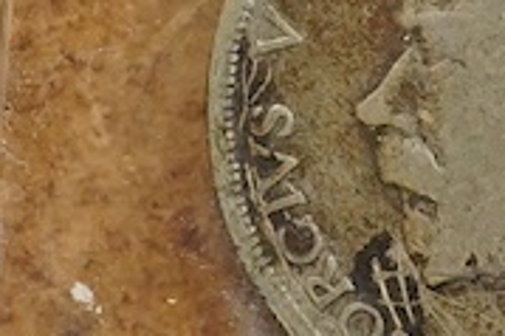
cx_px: 303
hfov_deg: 7.3
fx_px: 3966
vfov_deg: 4.8
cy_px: -79
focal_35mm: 283
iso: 2500
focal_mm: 30
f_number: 5
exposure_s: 1/200
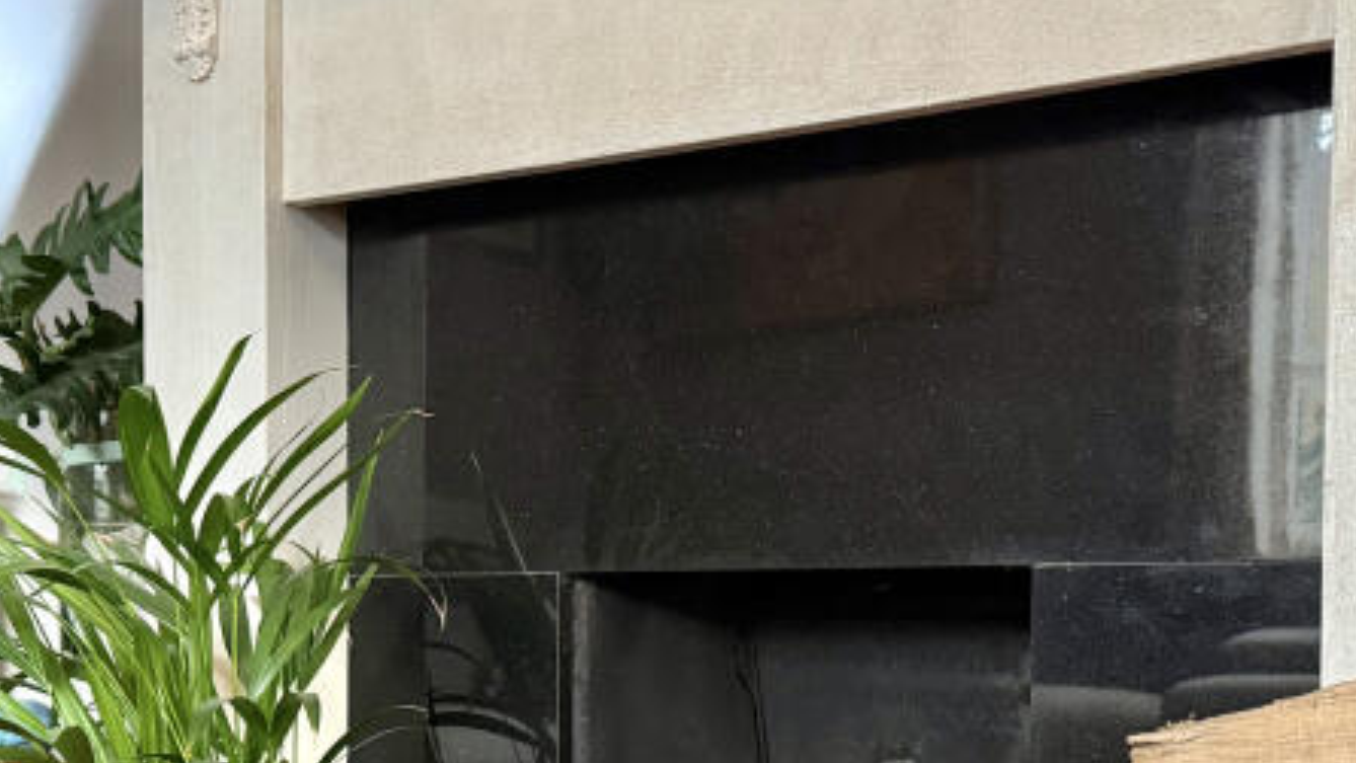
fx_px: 2158
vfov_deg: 19.7
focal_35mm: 60
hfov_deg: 34.8
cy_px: 693
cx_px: 775
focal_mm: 6.76
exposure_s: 1/50
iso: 500
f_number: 1.78
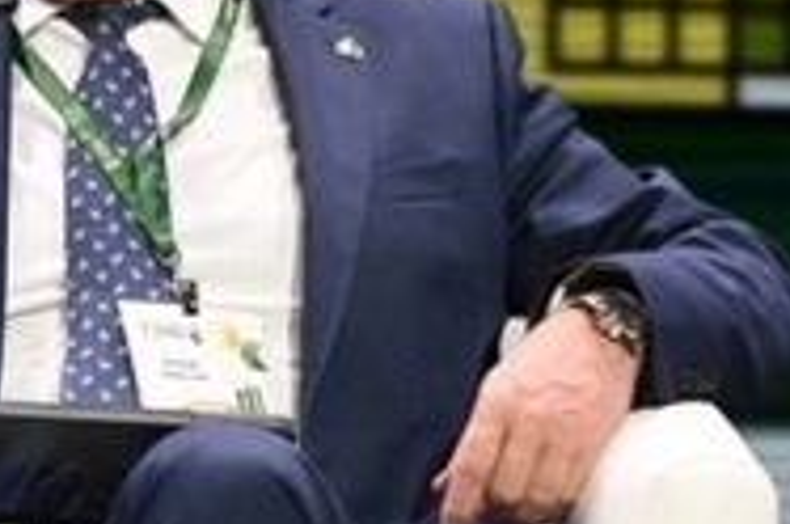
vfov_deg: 2.7
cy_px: -156
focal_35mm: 506
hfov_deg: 4.1
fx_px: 11085
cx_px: -55
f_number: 5
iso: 3200
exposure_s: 1/1000
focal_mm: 135
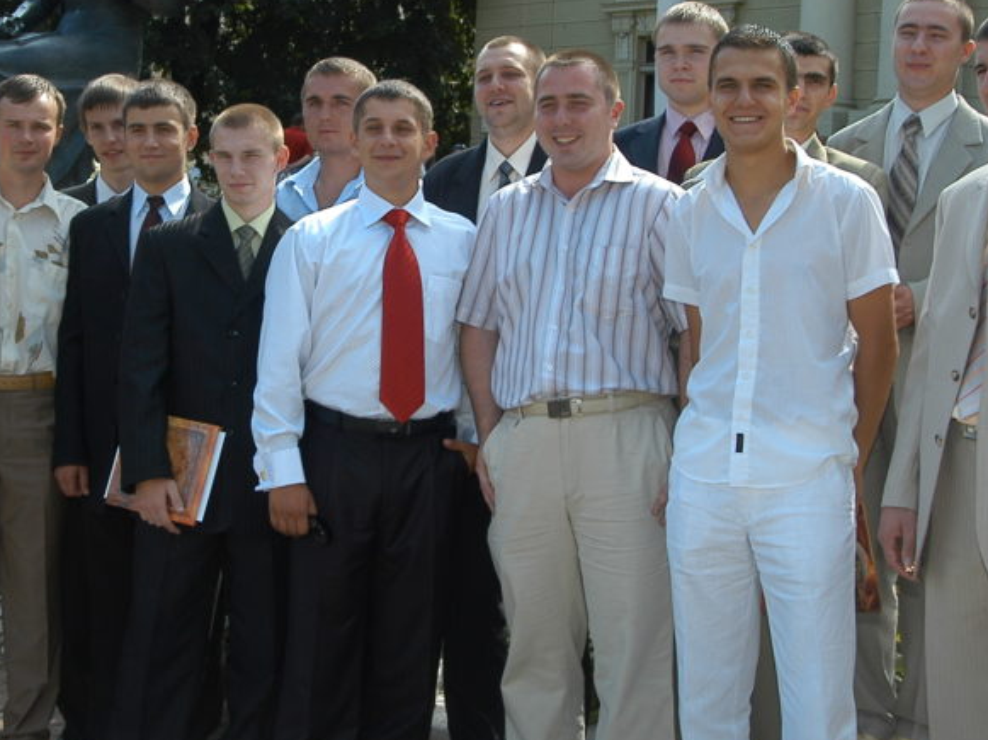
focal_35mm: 61
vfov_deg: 23.9
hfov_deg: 31.6
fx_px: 1740
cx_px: 367
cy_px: 270
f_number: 8
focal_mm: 24
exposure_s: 1/180
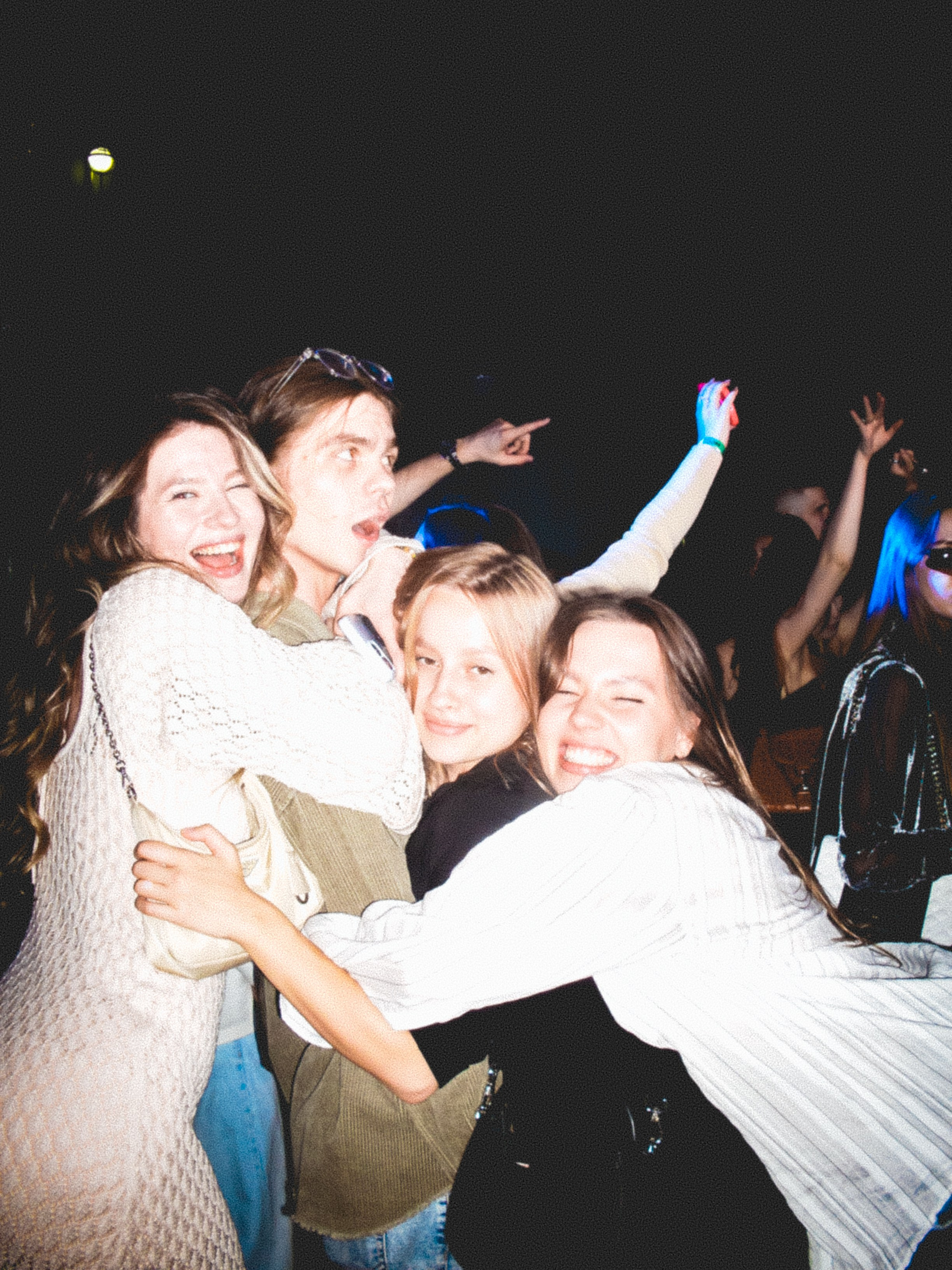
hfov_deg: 37.7
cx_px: 476
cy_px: 635
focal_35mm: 38
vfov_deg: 49.0
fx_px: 1393
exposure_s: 1/45
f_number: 2.8
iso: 160
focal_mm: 6.3
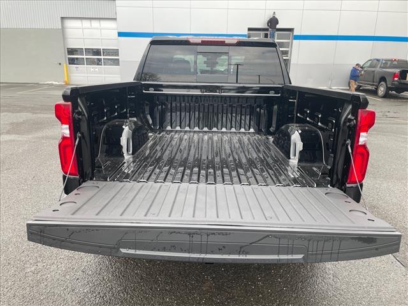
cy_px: 153
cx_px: 204
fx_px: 306
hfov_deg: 67.3
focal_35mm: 26
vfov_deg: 53.1
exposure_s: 1/152
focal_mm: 4.2
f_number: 1.6
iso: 32
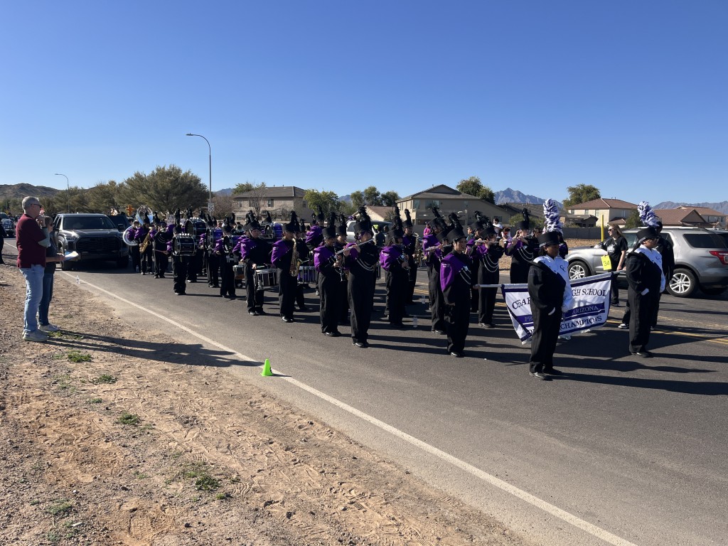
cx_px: 364
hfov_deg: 67.3
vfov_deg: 53.1
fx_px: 547
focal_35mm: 26
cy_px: 273
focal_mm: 5.1
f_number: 1.6
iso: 50
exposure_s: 1/3311
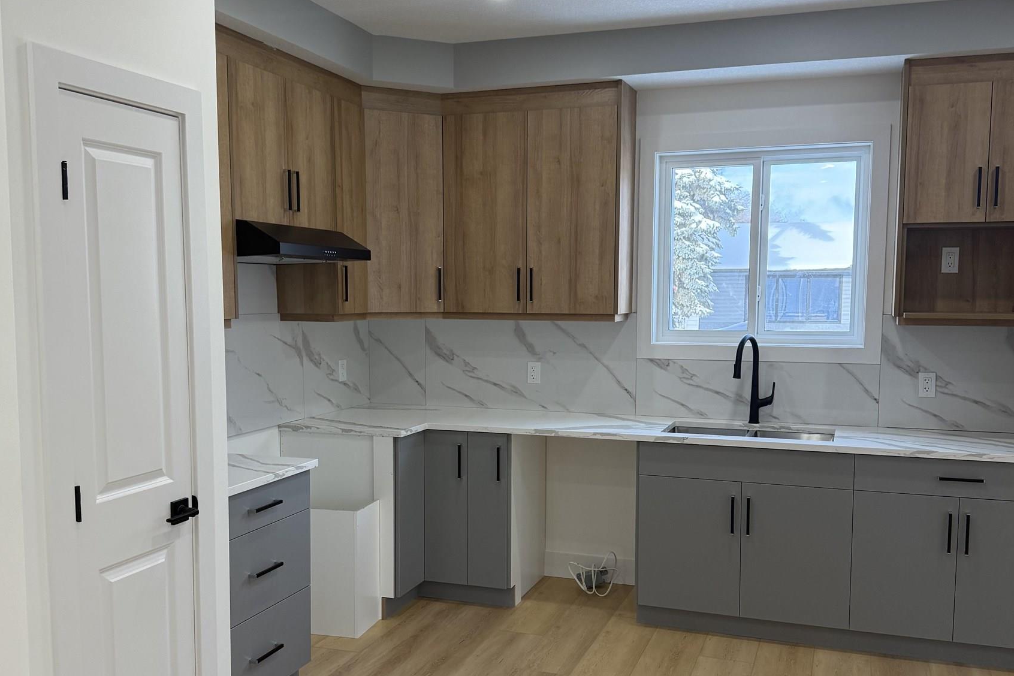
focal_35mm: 34
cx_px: 507
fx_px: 958
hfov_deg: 55.8
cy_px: 380
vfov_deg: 38.8
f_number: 1.78
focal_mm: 6.76
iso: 160
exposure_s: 1/236
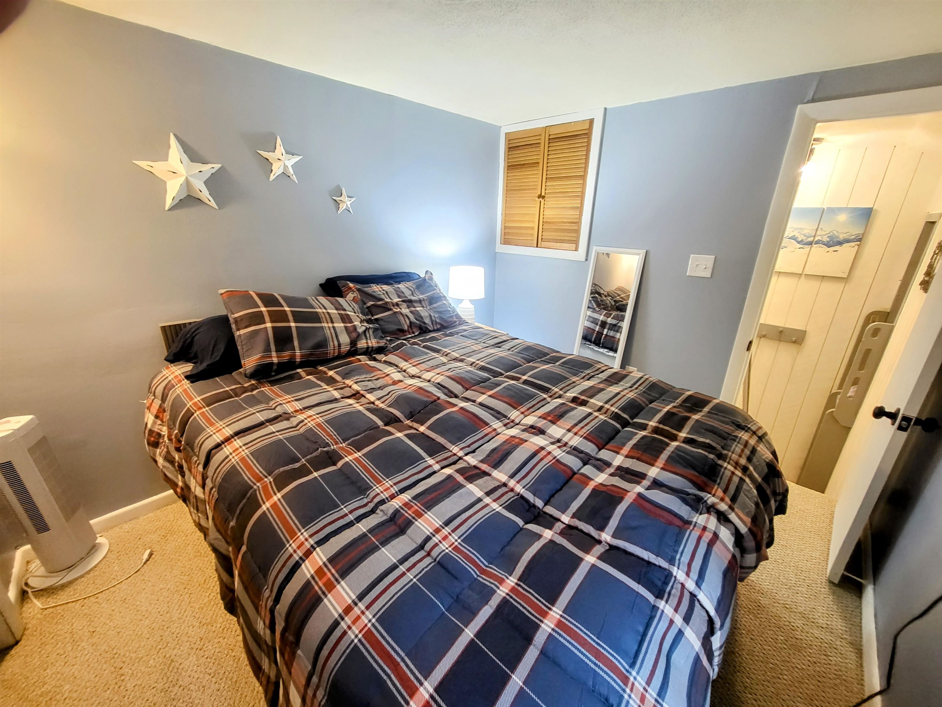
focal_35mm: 13
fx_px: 354
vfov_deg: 89.9
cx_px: 471
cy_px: 354
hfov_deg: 106.2
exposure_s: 1/30
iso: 320
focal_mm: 1.74
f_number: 2.2
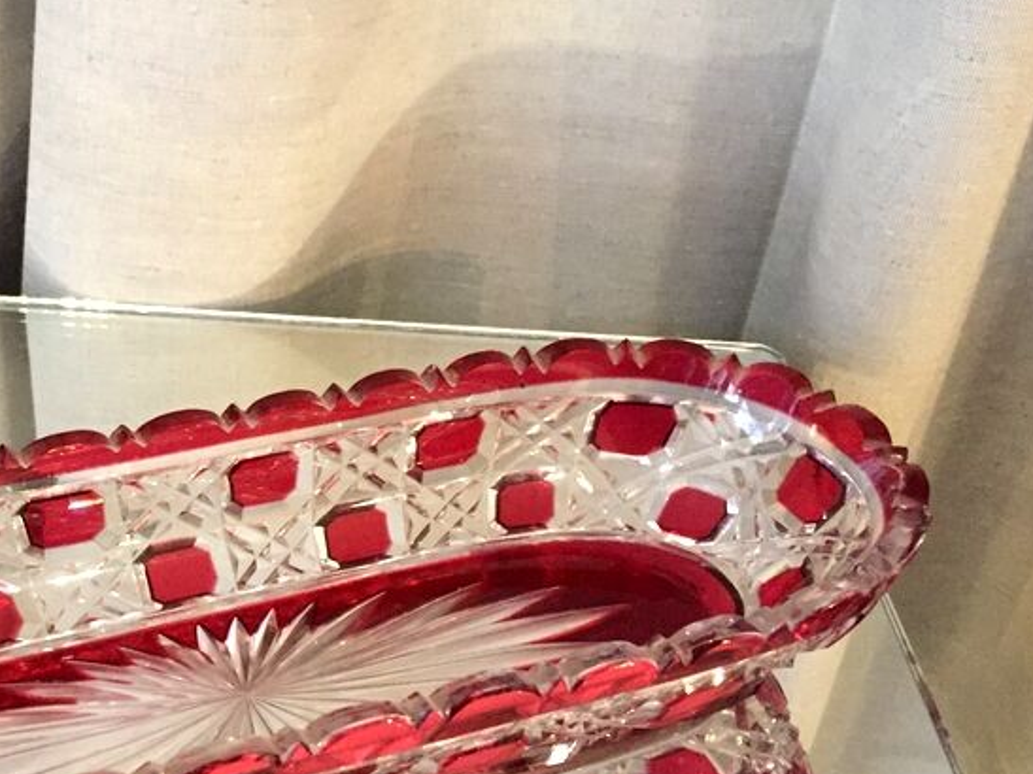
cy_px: 483
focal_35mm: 53
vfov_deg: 27.4
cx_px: 144
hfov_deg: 34.5
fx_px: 1581
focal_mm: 4.15
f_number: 2.2
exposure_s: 1/17
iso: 250
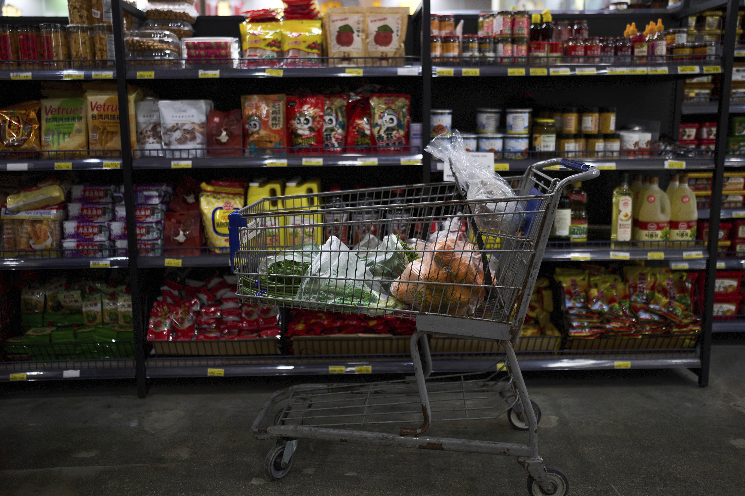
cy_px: 248
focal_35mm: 35
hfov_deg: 54.4
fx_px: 724
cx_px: 372
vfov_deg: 37.9
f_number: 1.6
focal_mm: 35
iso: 250
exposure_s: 1/200
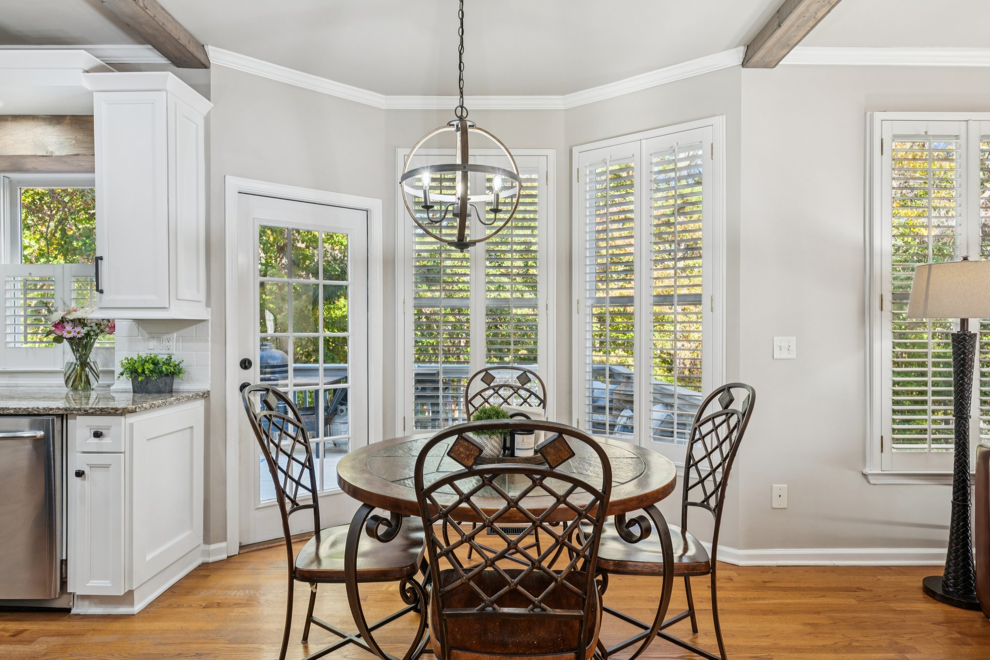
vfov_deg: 60.7
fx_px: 564
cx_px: 495
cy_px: 330
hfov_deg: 82.6
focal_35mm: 20
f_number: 8
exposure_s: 1/13
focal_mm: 20.5
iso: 400
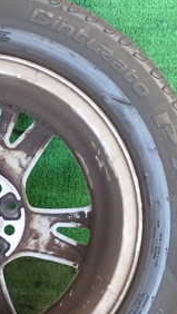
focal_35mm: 95
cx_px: -24
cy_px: 213
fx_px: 791
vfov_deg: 22.3
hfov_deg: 12.5
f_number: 2.8
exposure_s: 1/125
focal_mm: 7.31
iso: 640
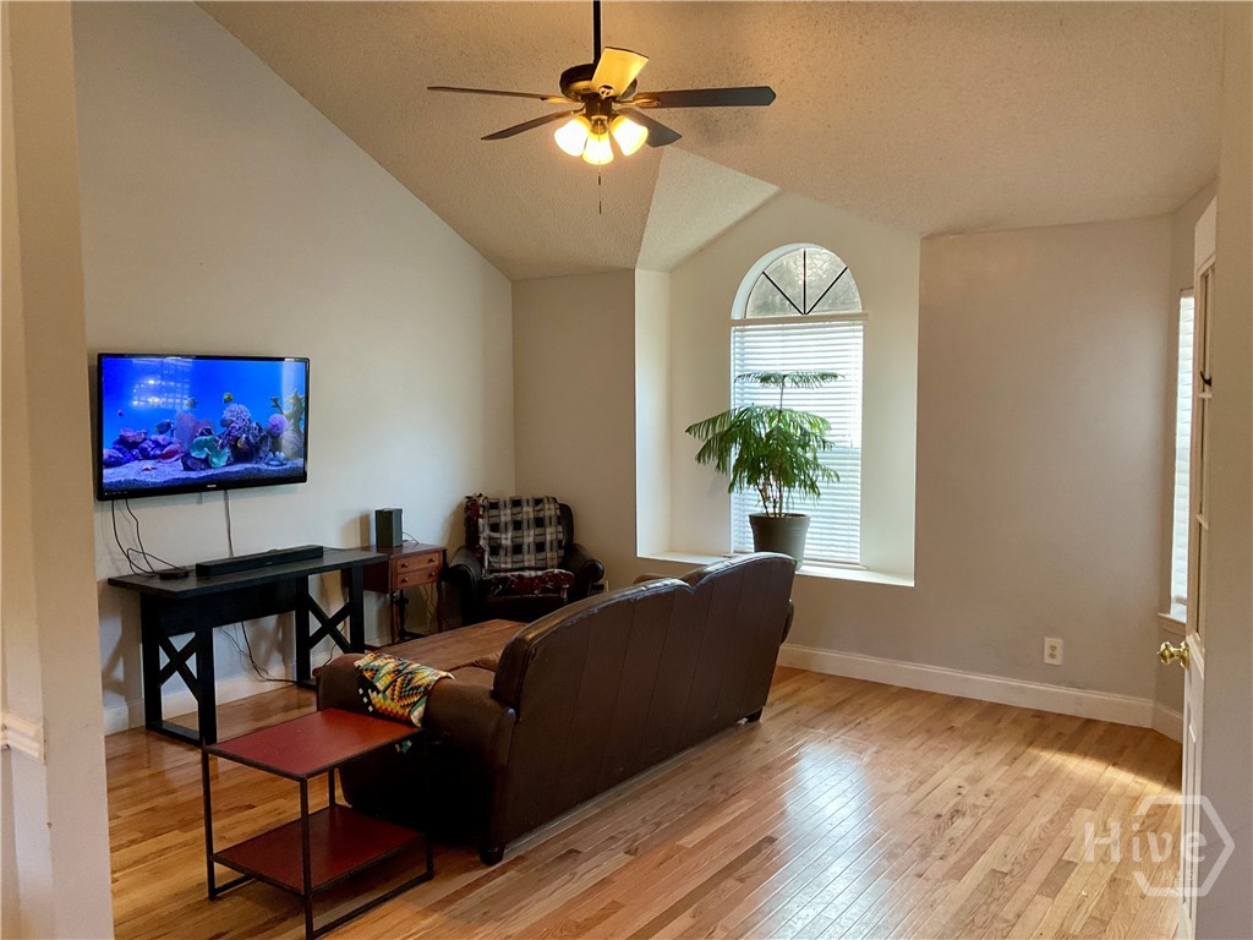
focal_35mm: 29
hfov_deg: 61.7
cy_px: 470
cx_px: 626
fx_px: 1050
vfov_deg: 48.2
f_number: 1.8
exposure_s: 1/60
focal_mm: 3
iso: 125
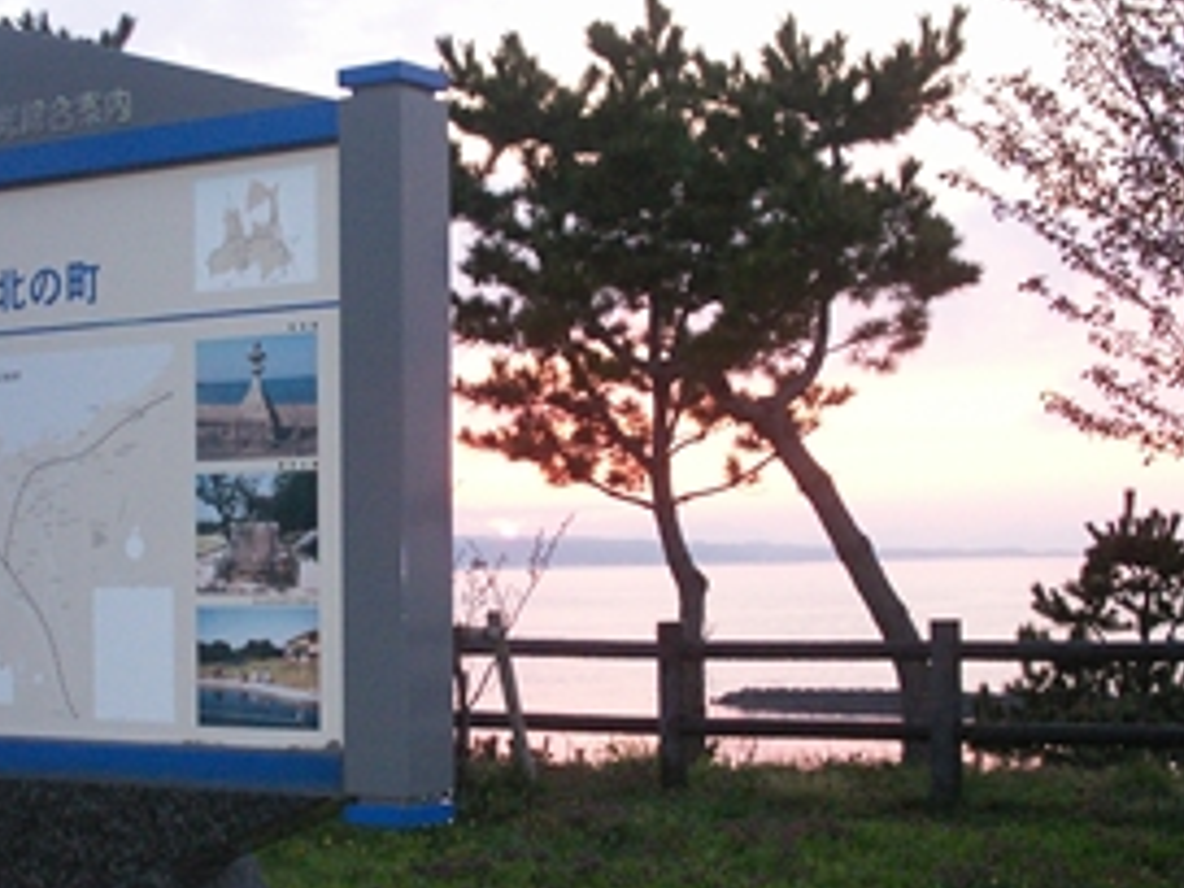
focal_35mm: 68
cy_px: 559
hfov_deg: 28.4
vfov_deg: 21.6
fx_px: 2326
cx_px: 392
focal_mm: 7.7
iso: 160
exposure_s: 1/40
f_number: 3.5
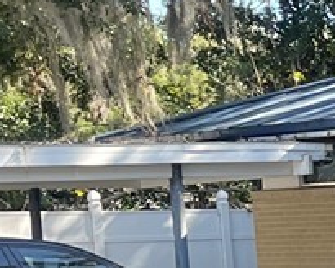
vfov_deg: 8.0
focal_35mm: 190
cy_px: 422
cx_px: 941
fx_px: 1884
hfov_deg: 8.7
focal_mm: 5.1
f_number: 1.6
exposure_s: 1/279
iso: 32
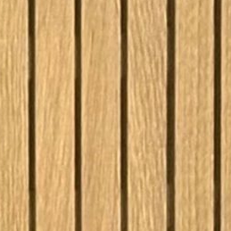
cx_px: -539
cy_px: 1064
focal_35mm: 454
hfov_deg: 3.7
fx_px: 3428
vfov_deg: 3.6
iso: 250
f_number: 1.6
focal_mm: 5.96
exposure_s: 1/25
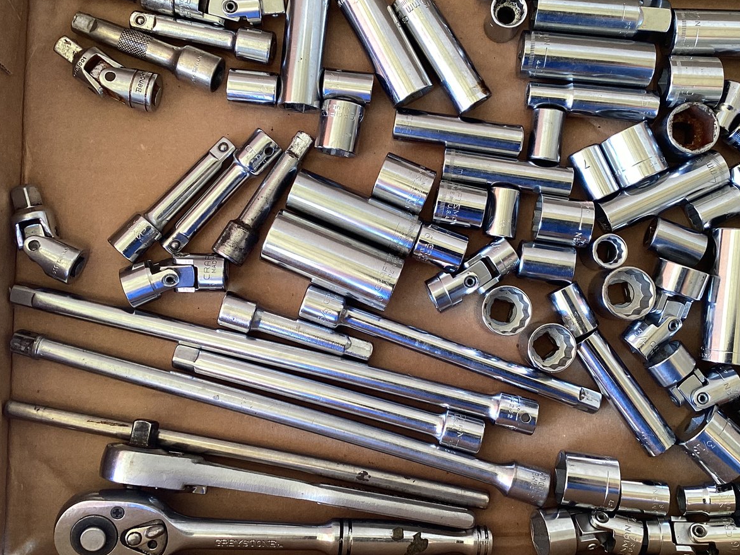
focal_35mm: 40
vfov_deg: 35.9
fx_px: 855
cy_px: 227
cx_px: 398
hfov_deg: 46.8
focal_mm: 3.3
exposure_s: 1/60
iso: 64
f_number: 2.4
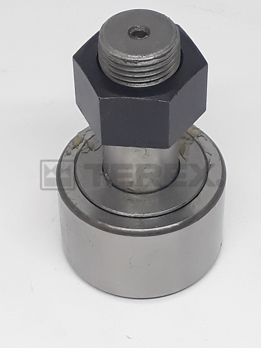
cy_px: 174
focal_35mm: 27
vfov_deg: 65.3
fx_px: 271
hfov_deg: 51.4
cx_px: 130
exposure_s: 1/100
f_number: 1.9
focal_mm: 3.6
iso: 64
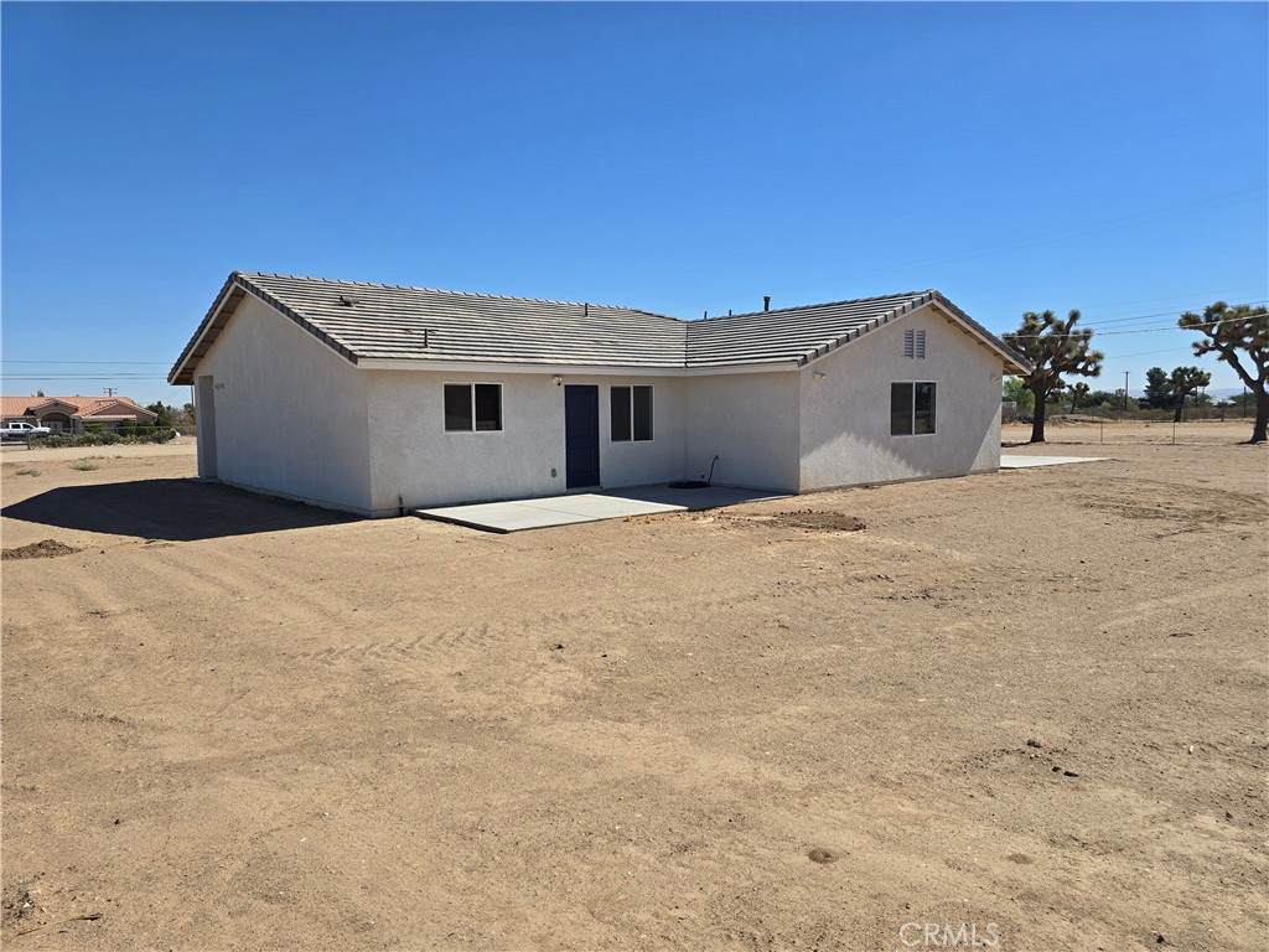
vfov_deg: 58.9
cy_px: 476
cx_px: 634
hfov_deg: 73.9
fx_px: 843
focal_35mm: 23
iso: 12
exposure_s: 1/1228
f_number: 1.7
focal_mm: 6.3
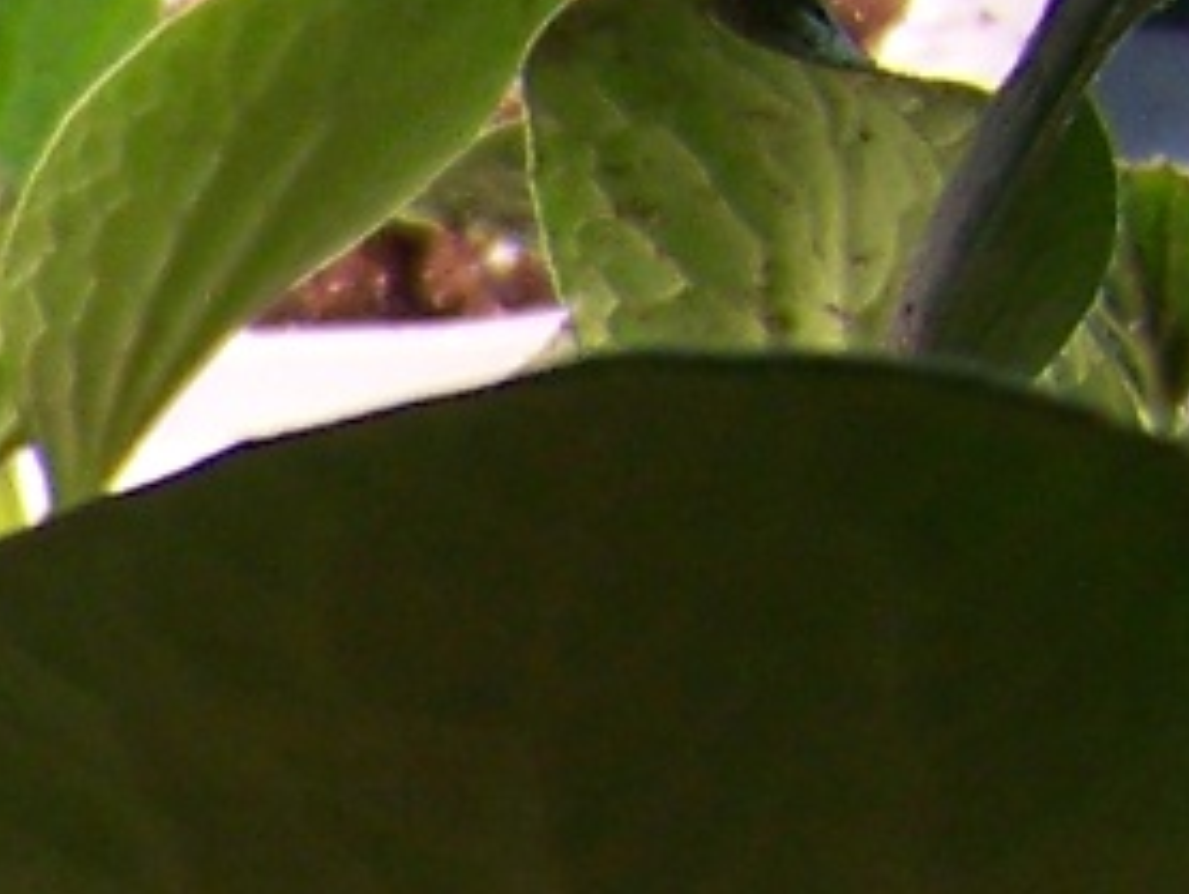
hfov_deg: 7.3
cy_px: 2614
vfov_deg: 5.7
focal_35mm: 243
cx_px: -2344
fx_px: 8354
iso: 100
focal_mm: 5.85
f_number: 2.8
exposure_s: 1/30
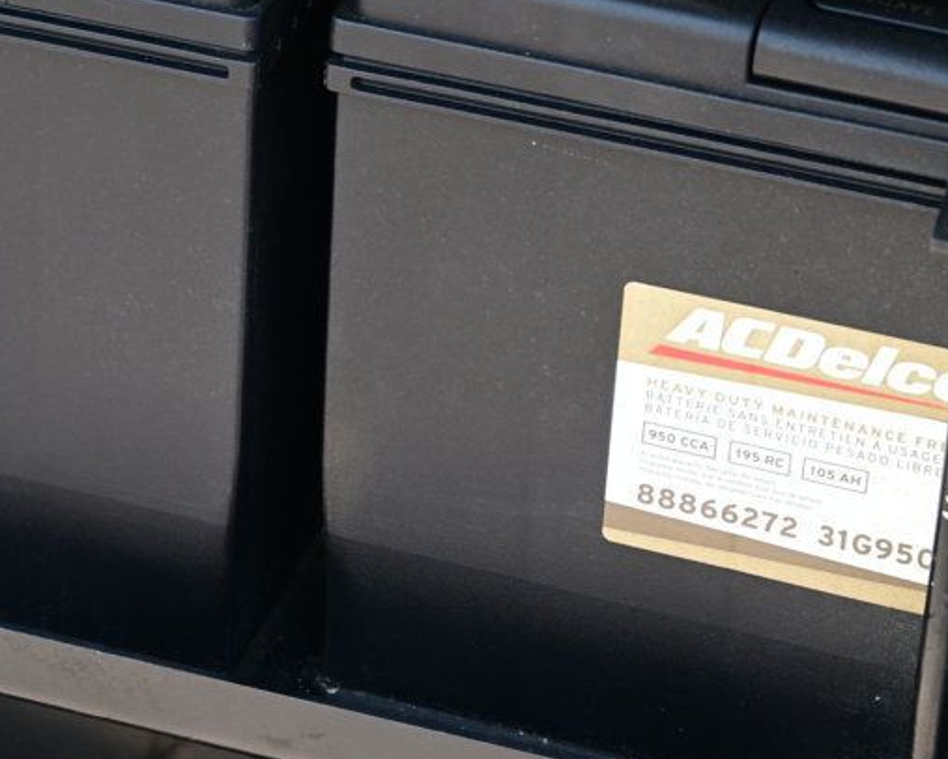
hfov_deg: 13.5
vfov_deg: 10.9
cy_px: 254
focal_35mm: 142
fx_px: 3986
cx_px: 135
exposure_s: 1/80
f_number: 6.3
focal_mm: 50
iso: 360
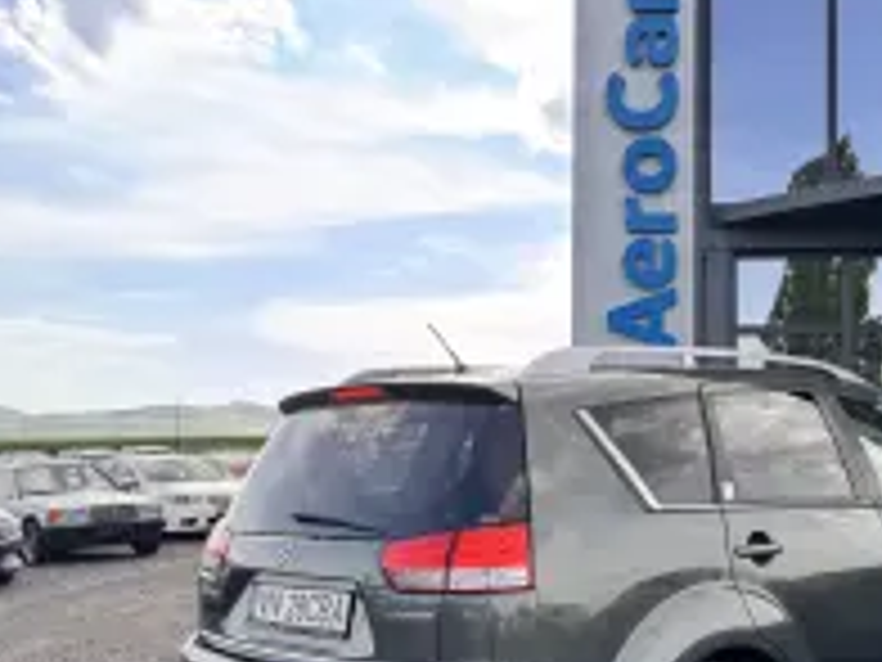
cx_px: 608
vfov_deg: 32.8
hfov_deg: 42.2
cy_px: 383
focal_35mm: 44
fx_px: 1121
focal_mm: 6.76
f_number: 1.78
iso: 80
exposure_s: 1/802
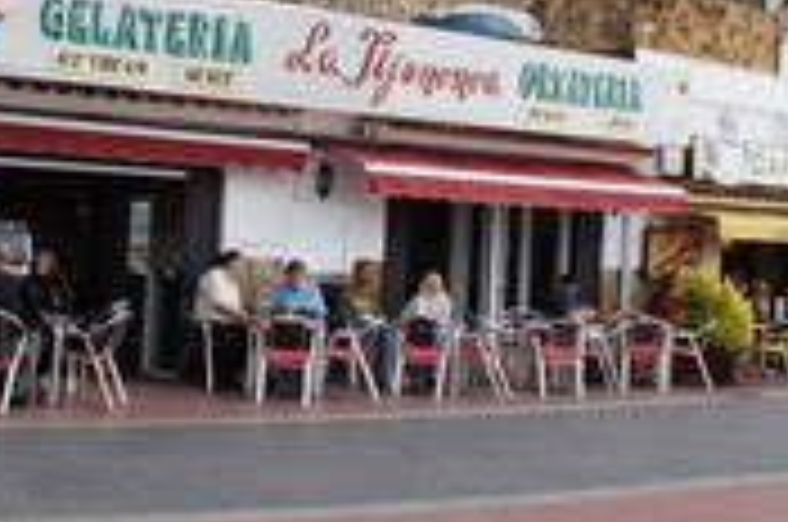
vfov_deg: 18.8
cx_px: 212
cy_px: 61
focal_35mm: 71
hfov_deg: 28.2
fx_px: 1551
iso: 100
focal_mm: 18
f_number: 11
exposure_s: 1/80
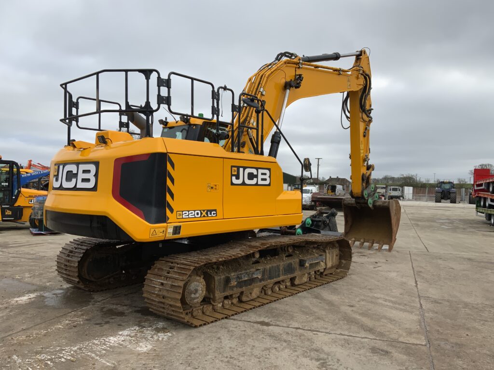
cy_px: 185
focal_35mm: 29
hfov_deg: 61.7
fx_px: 414
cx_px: 247
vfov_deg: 48.2
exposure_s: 1/1279
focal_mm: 3
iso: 16
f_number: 1.8
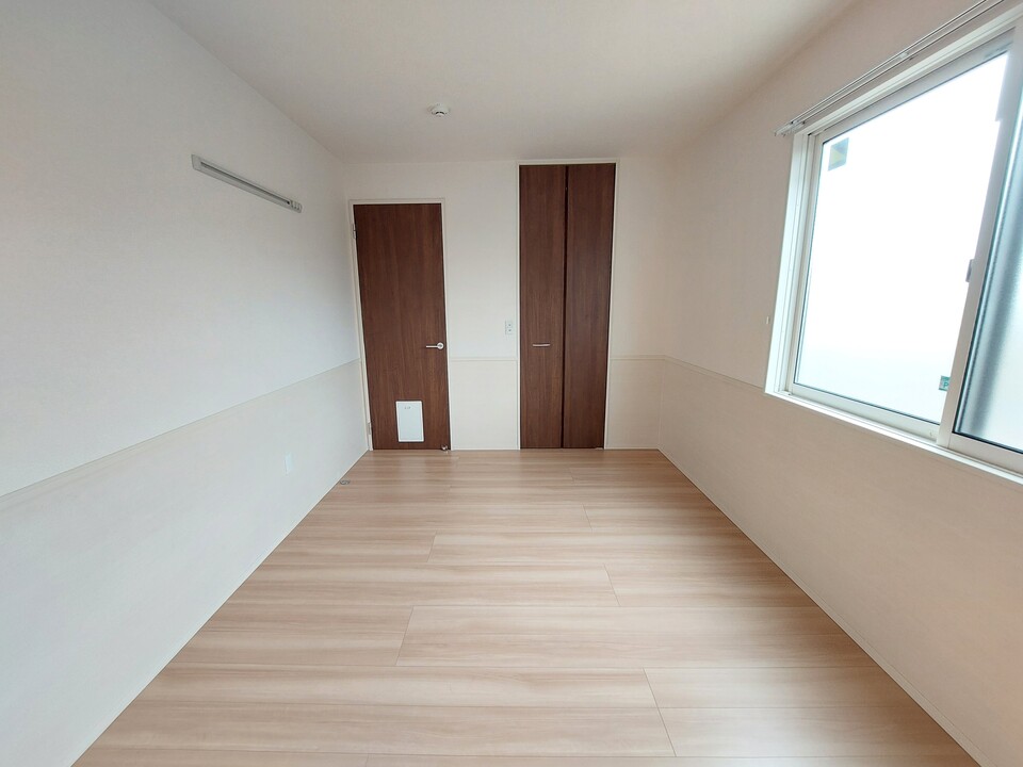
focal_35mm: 13
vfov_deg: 89.9
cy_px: 384
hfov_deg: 106.2
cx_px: 512
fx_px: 384
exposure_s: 1/60
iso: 100
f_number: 2.2
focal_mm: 1.74
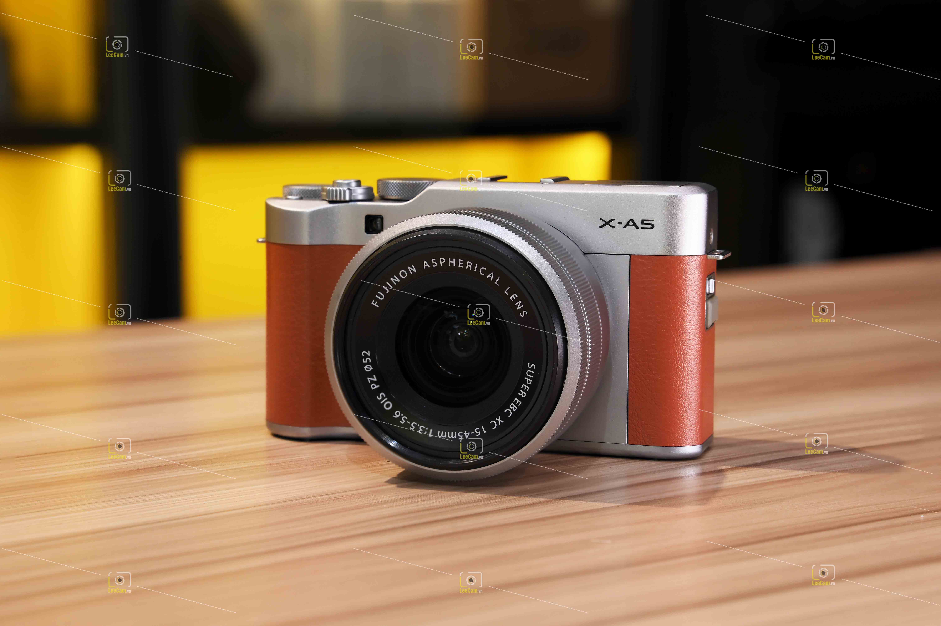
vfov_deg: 18.2
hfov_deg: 27.0
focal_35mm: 75
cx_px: 470
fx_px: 1959
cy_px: 313
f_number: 8
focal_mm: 75
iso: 800
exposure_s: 1/60
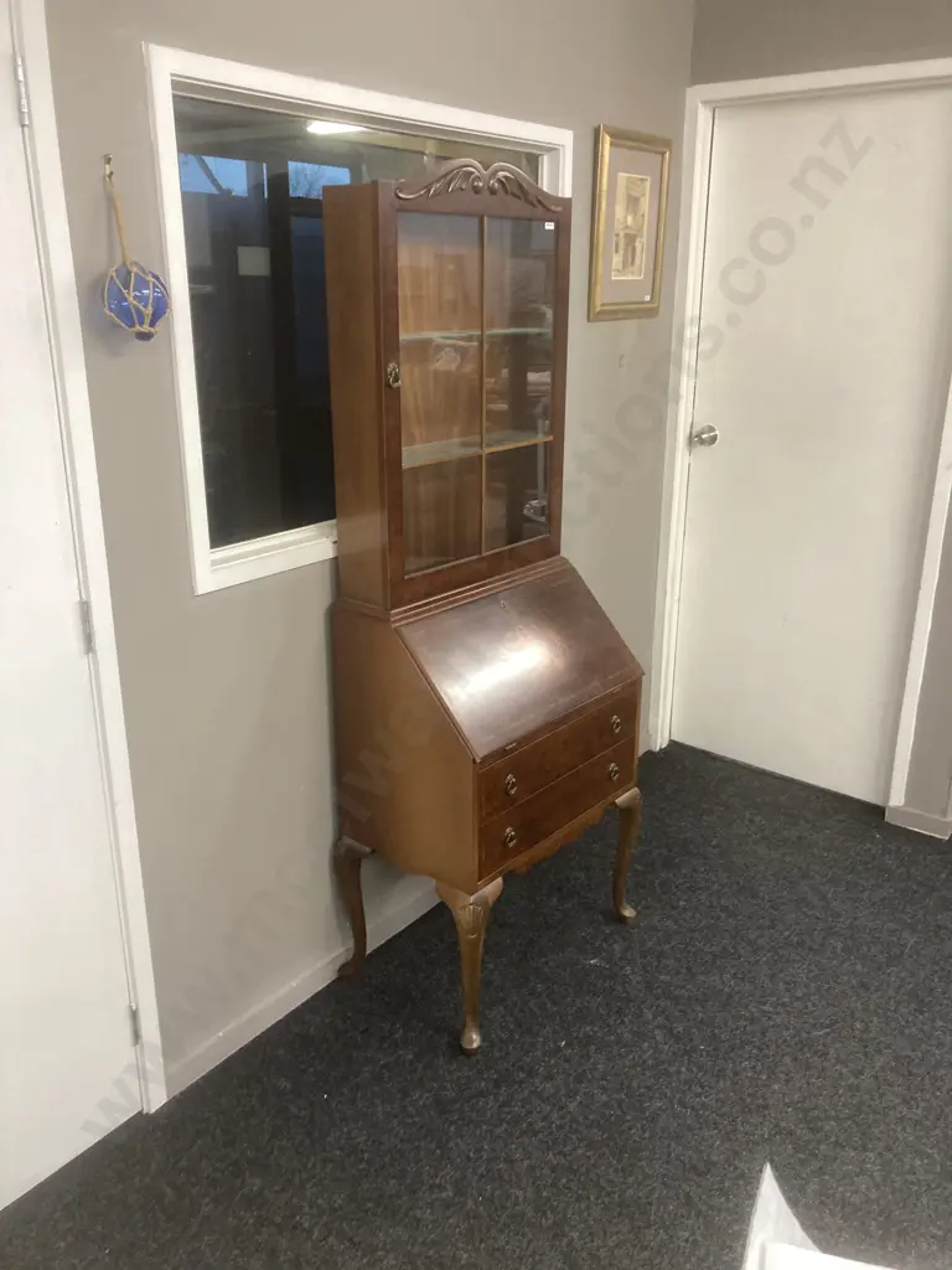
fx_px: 1027
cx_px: 476
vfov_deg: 63.4
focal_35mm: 28
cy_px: 635
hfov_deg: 49.7
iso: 160
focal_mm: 3.99
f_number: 1.8
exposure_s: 1/50
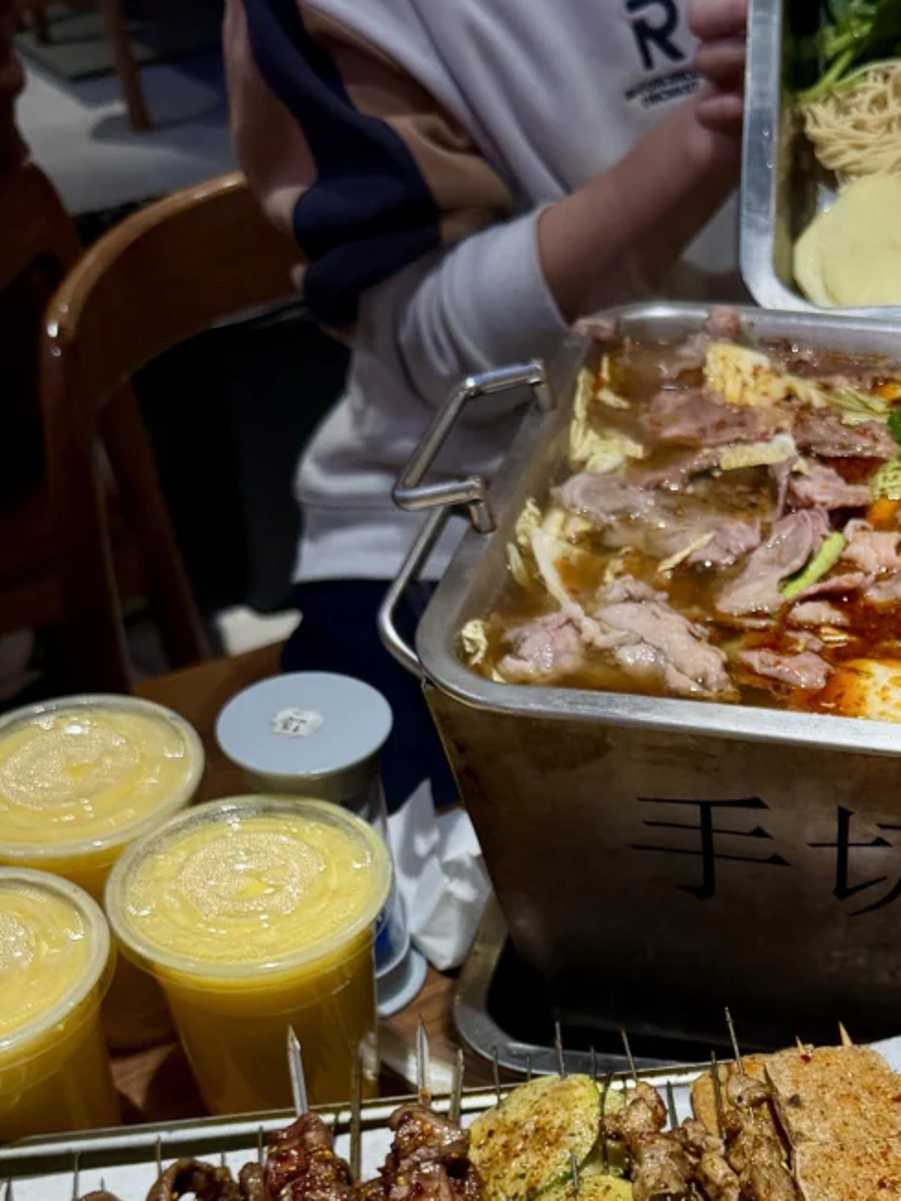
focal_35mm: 53
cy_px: 998
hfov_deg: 26.9
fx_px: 1839
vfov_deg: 34.8
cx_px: 739
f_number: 1.78
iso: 80
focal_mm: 6.76
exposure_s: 1/100
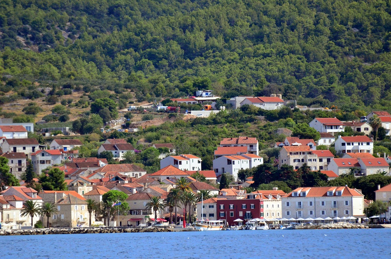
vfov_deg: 3.0
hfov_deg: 4.6
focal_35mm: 450
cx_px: 196
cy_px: 130
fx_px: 4877
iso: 2000
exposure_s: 1/6400
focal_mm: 300
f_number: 5.6
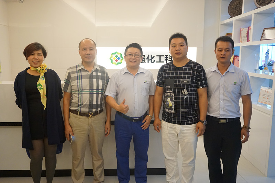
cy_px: 92
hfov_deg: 59.5
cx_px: 138
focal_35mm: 32
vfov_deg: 41.7
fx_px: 241
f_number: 4
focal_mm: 21
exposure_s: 1/160
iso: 2000
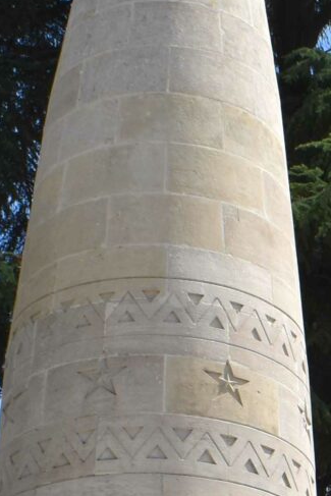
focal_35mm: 142
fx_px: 1957
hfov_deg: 9.4
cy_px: 547
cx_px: 491
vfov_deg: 14.1
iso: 200
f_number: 10
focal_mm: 18
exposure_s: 1/400
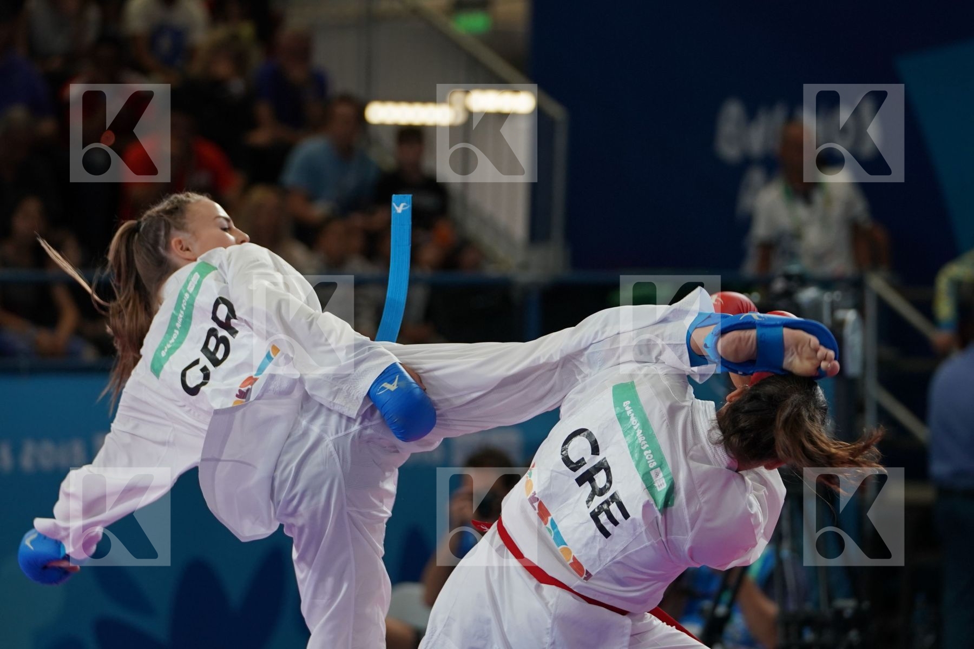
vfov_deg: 6.4
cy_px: 324
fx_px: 5844
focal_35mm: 216
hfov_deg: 9.5
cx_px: 487
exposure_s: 1/1000
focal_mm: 144
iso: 1000
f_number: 2.8
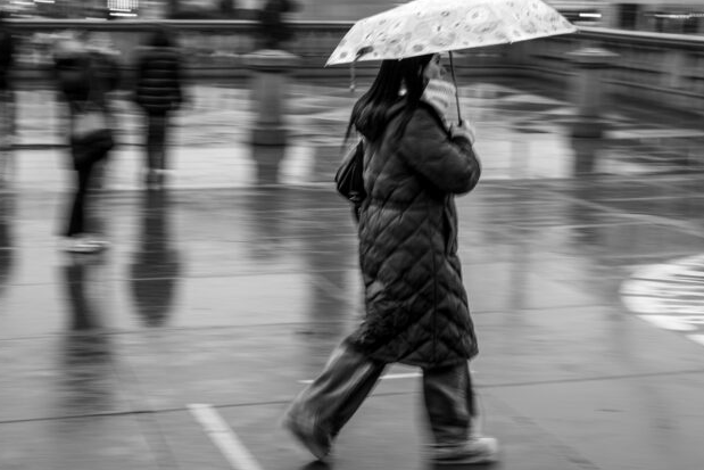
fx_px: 1213
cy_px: 189
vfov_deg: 21.9
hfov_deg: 32.4
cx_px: 330
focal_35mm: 62
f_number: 5.6
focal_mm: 50
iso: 100
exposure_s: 1/15
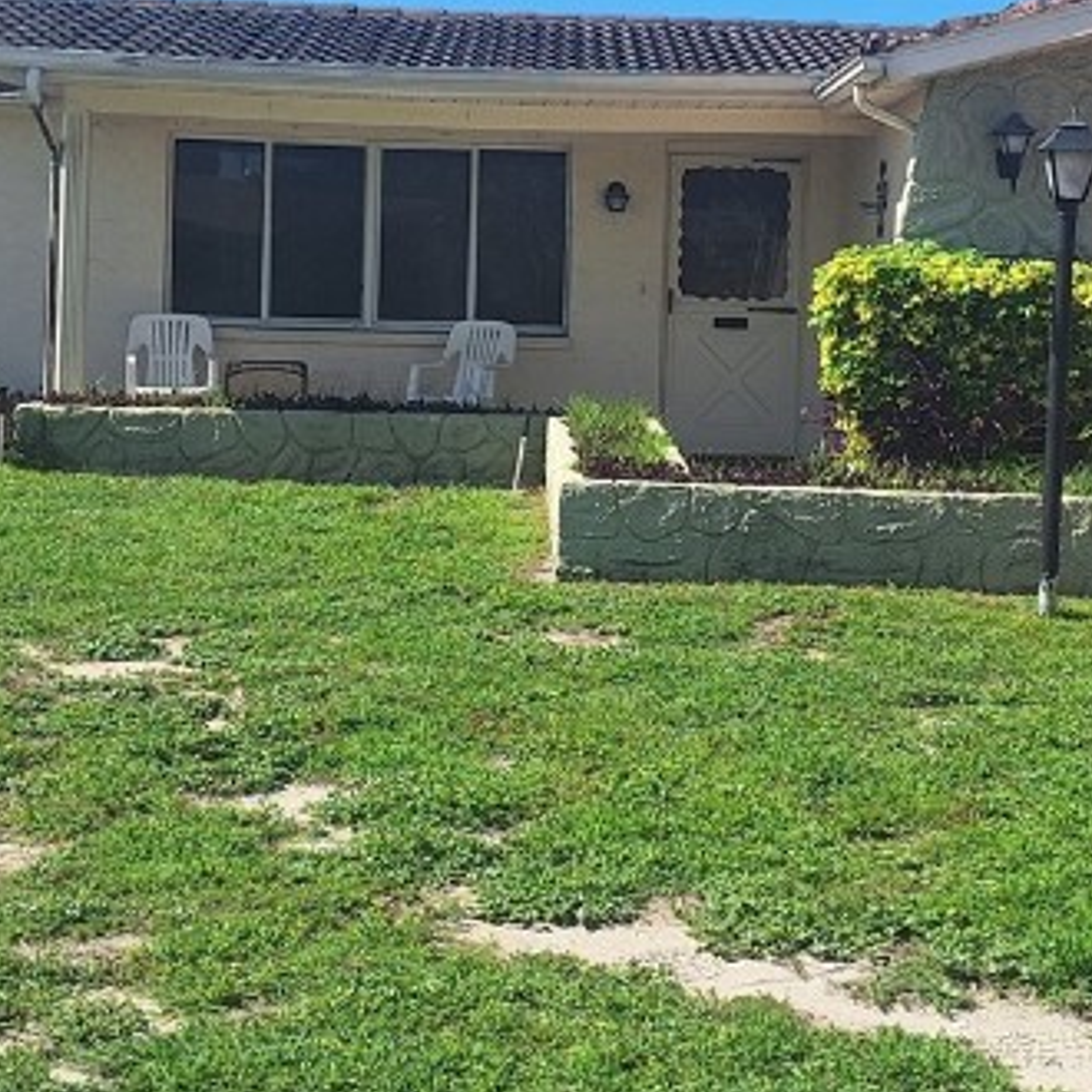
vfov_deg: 27.0
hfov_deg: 27.2
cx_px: 668
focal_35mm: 63
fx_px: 2248
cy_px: 311
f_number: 1.8
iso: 40
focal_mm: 5.54
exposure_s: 1/2079
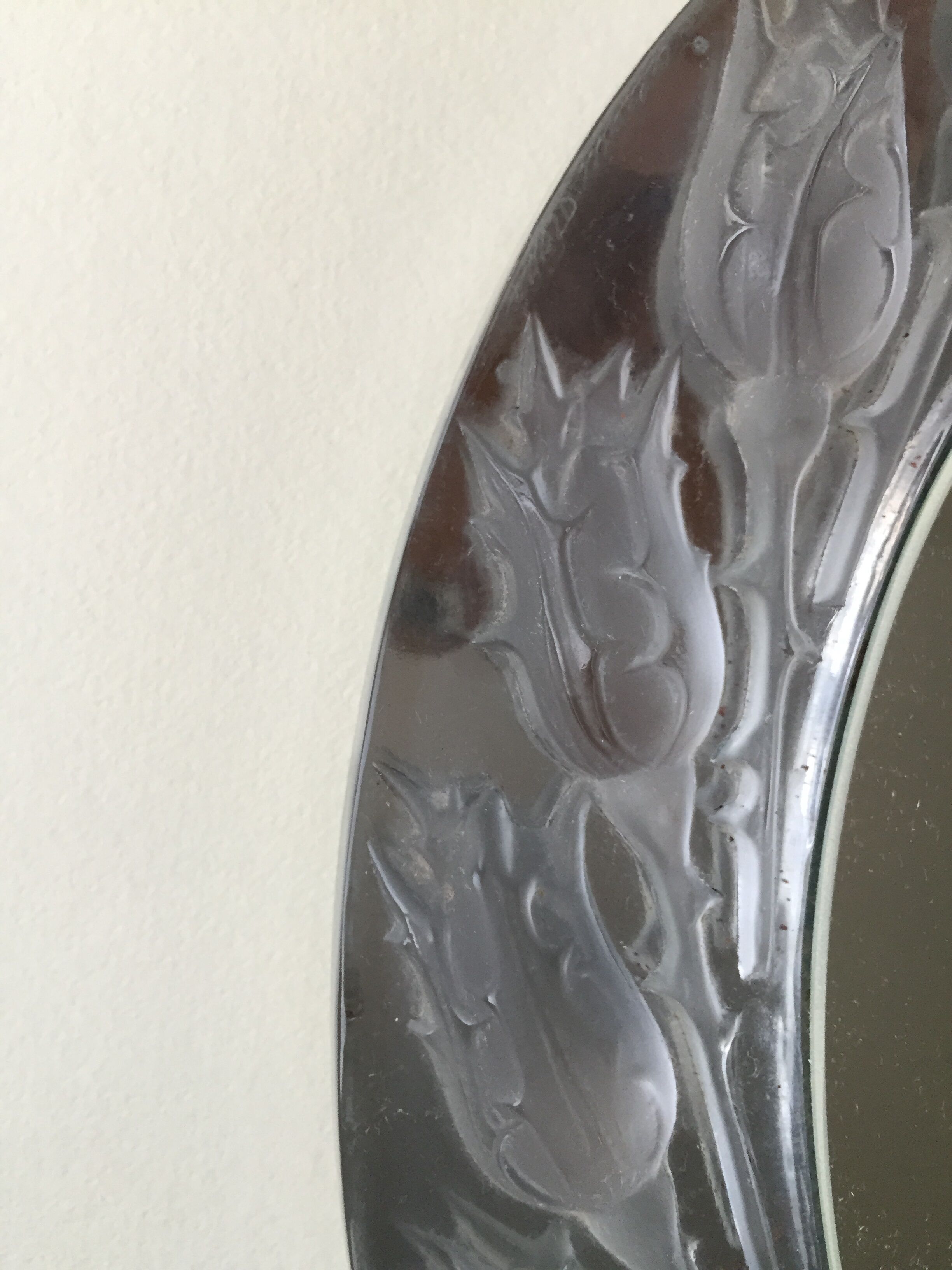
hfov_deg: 48.2
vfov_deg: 61.7
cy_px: 635
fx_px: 1063
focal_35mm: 29
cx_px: 476
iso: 100
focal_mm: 4.15
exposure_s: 1/30
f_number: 2.2
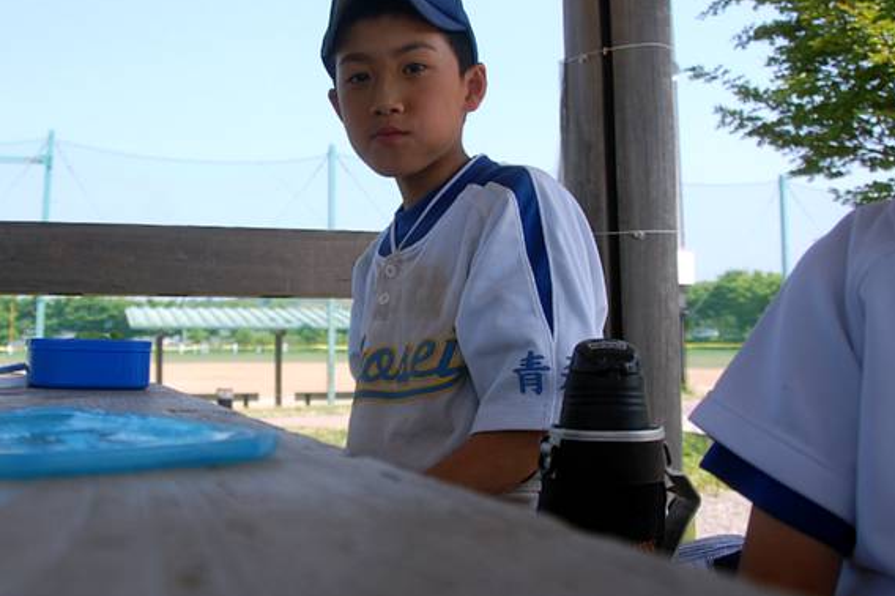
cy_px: 307
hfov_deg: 50.5
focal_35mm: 38
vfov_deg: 35.0
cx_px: 377
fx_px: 944
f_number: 3.5
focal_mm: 18
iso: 200
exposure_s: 1/800
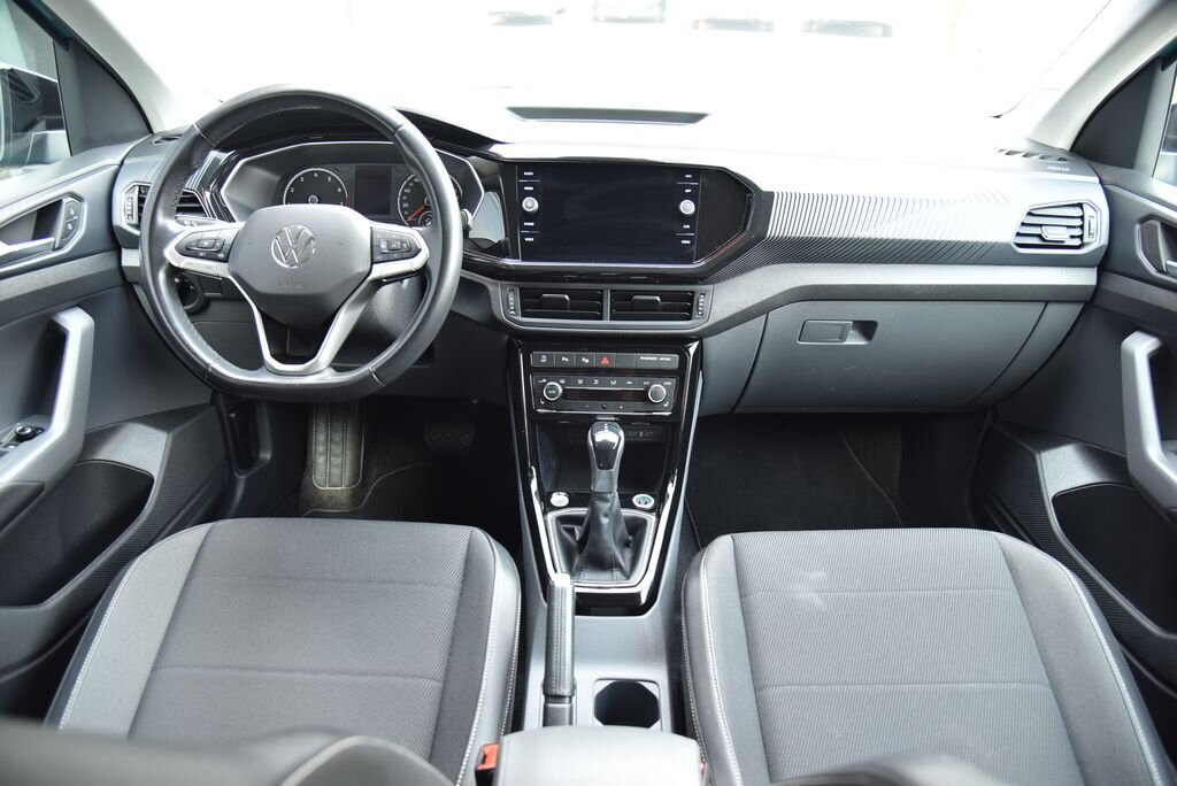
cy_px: 393
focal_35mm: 24
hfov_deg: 73.7
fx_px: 785
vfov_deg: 53.2
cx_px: 588
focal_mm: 24
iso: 500
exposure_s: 1/40
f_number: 4
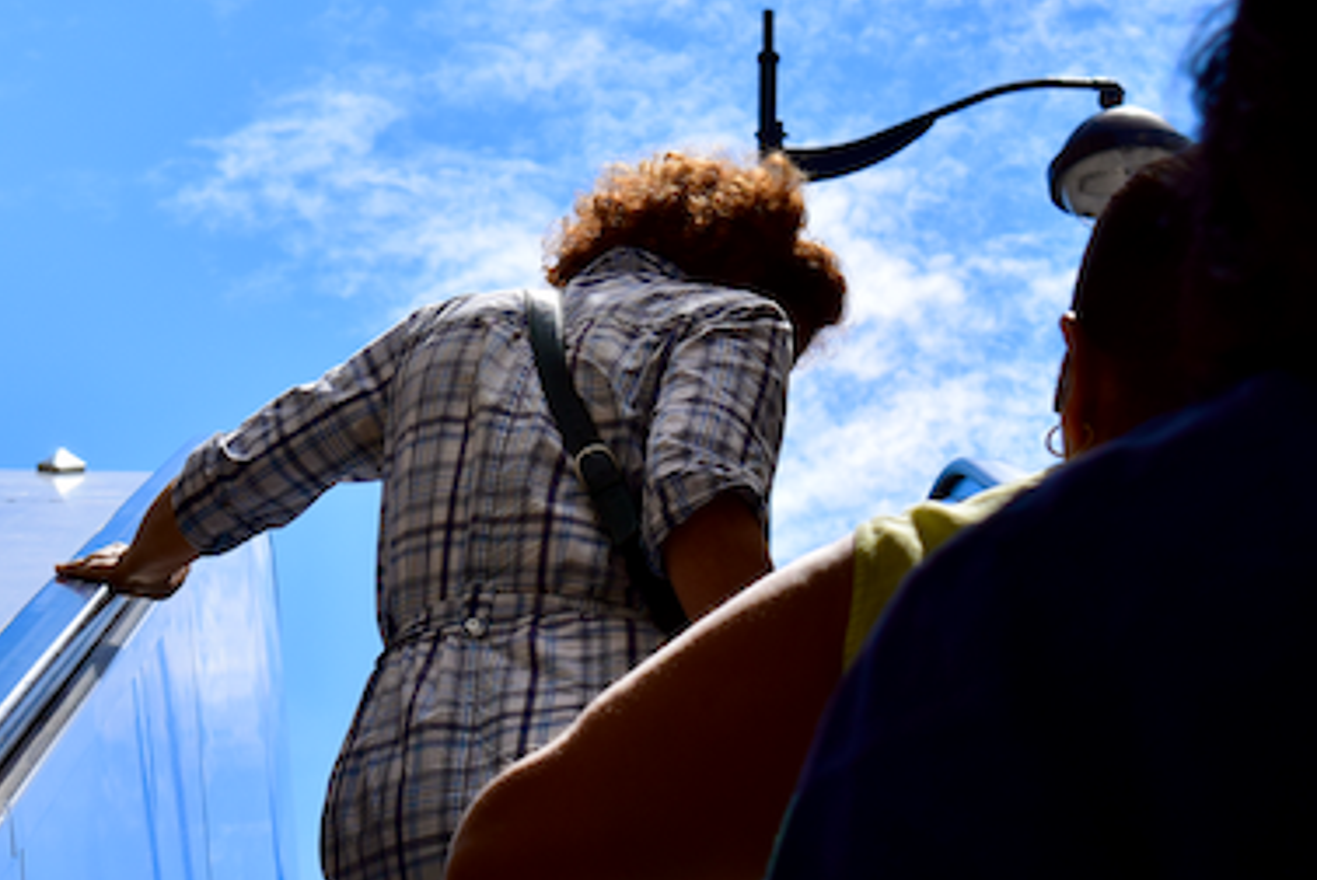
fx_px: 5675
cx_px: 751
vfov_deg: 8.8
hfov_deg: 13.2
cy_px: 115
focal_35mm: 155
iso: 250
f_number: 11
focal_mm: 52
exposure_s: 1/500
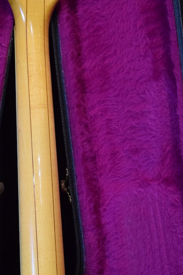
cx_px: 33
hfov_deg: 14.3
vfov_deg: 21.5
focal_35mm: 95
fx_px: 724
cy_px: 148
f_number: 4.2
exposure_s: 1/60
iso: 2500
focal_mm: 30
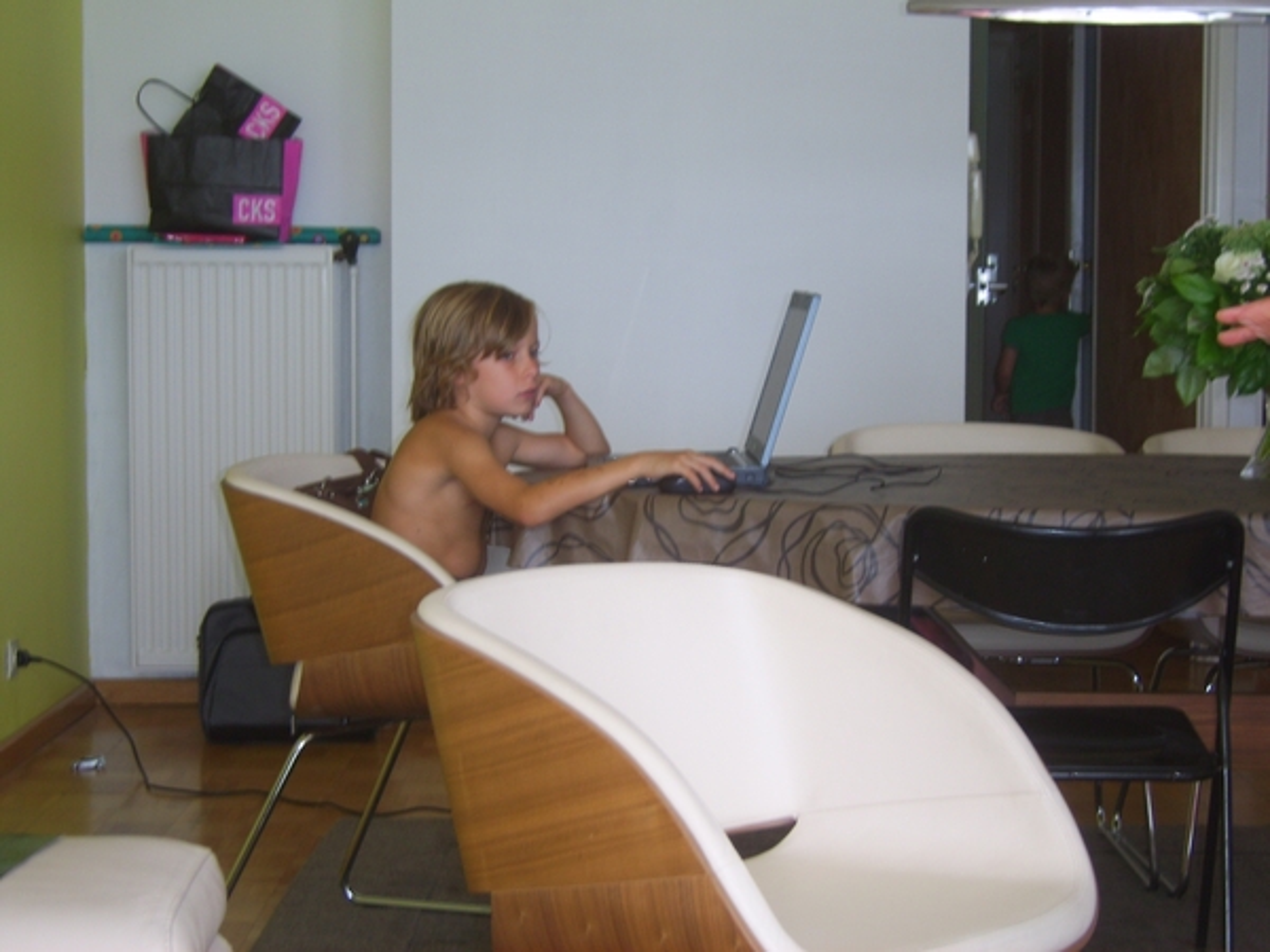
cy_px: 476
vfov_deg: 18.4
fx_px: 2935
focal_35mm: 80
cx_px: 635
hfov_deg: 24.4
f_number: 4
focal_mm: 16.7
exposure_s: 1/50
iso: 50
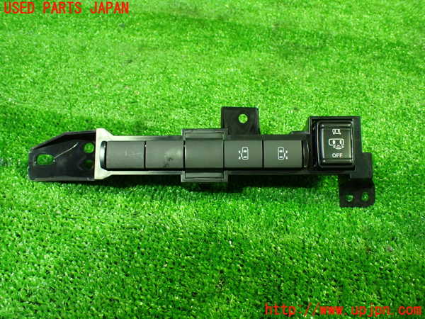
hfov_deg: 60.0
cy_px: 160
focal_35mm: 30
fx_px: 368
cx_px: 212
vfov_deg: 46.8
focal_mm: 5.4
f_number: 2.3
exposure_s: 1/40
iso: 800
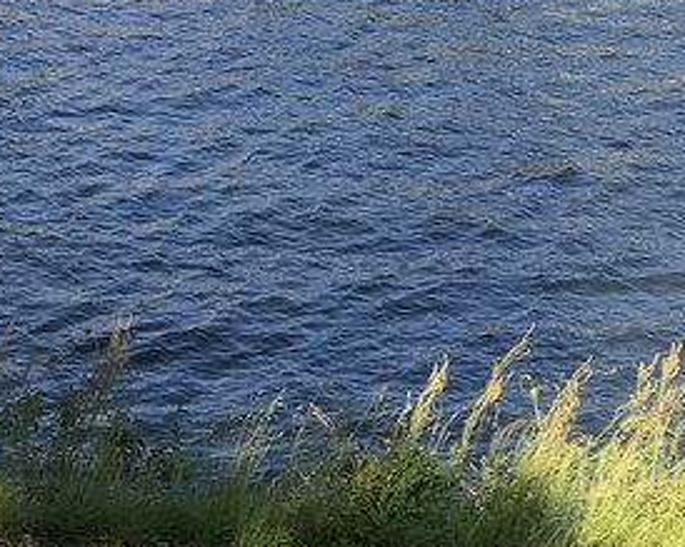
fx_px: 1885
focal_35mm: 93
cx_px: -120
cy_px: -230
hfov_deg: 19.5
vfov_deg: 15.5
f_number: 1.8
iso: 20
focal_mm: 3.99
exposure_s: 1/1185
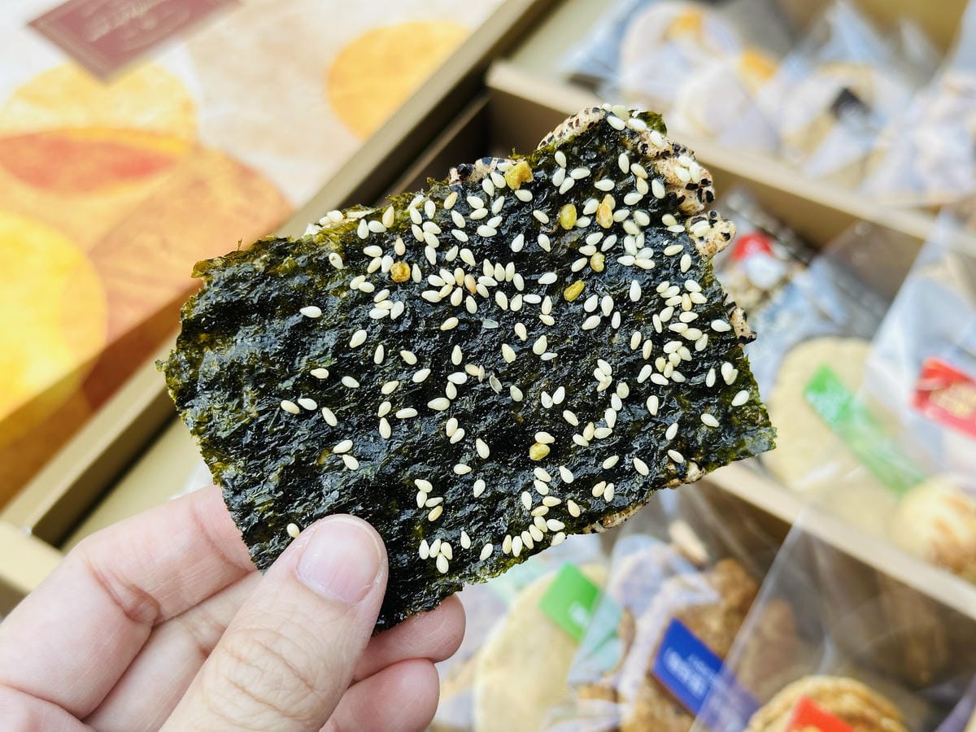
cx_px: 488
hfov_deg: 39.7
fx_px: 1353
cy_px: 366
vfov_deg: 30.3
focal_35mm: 48
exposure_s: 1/409
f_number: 1.78
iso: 64
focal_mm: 6.86
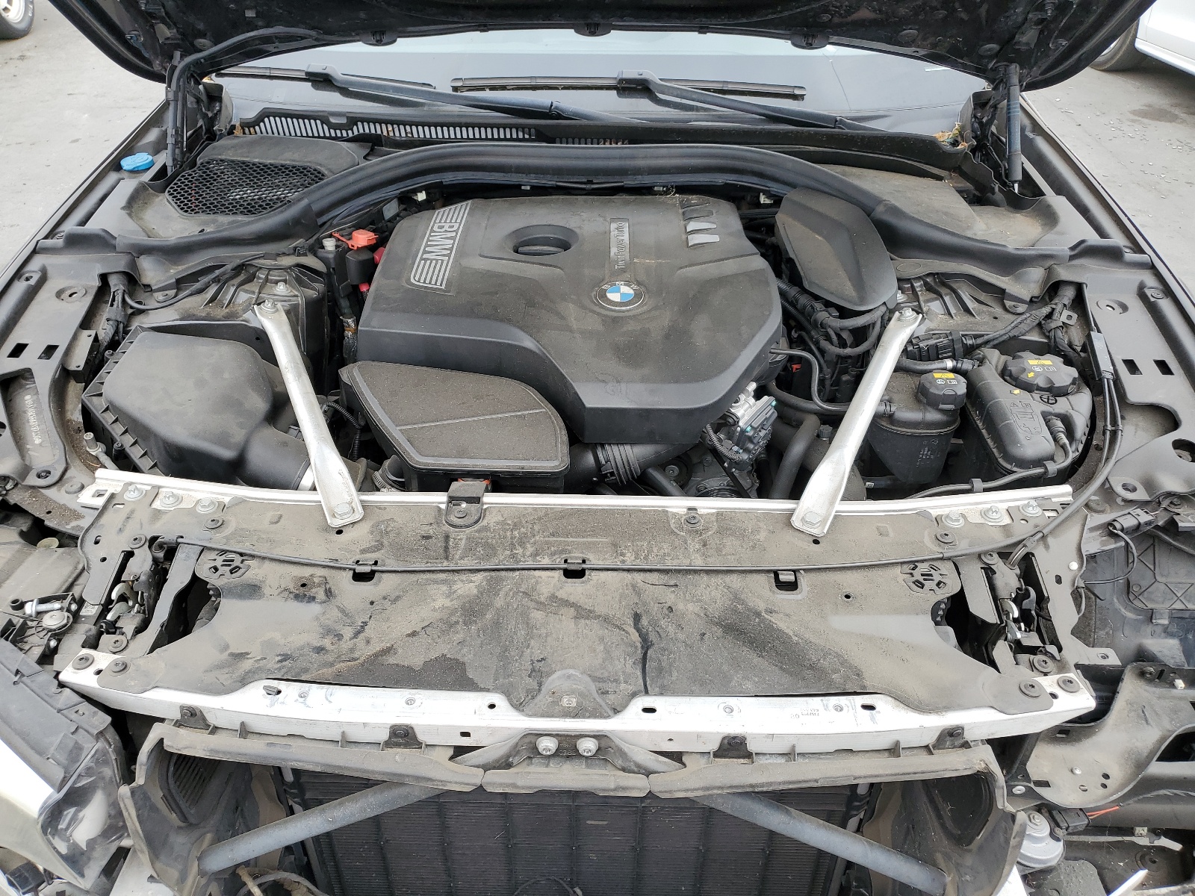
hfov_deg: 67.3
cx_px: 598
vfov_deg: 53.1
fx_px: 898
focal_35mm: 26
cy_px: 448
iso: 50
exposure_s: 1/556
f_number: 1.5
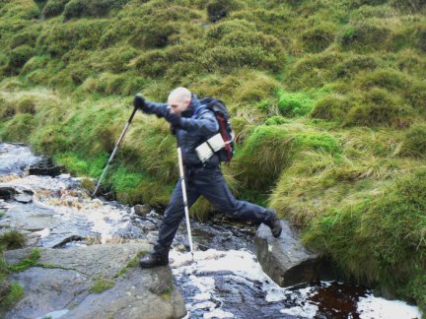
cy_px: 160
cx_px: 213
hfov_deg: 51.4
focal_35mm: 36
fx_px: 443
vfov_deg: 39.7
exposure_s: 1/125
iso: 200
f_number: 2.8
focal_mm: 6
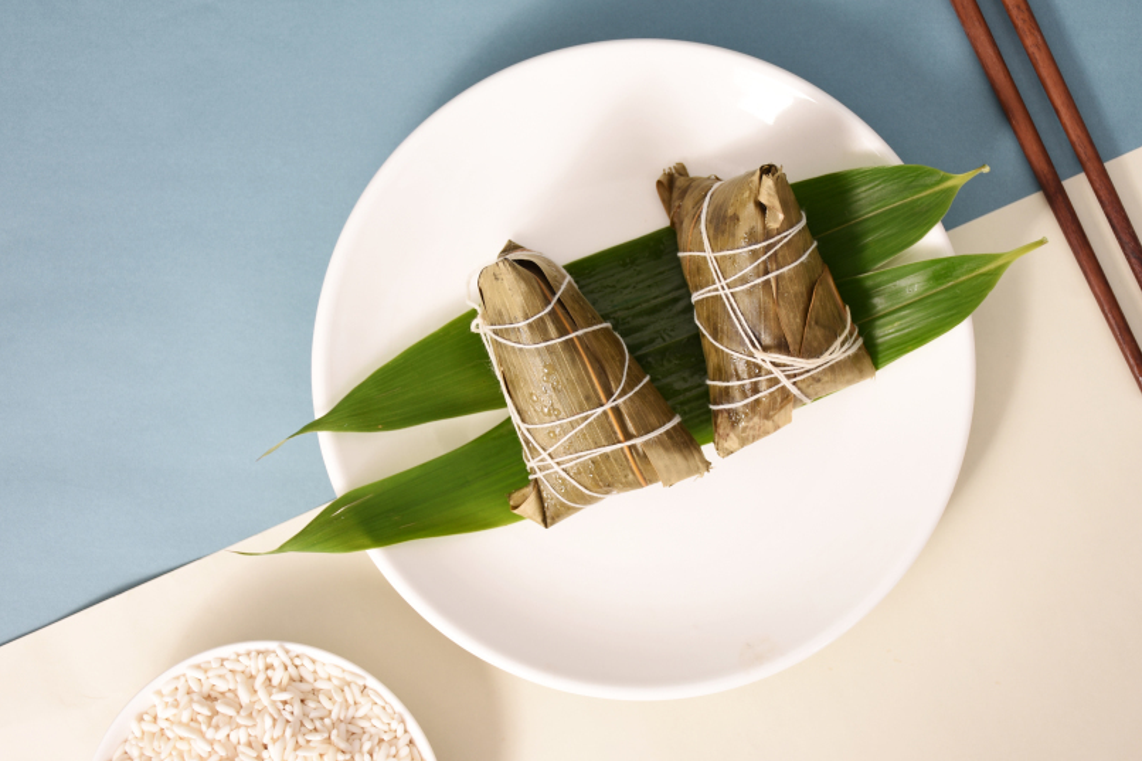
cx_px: 650
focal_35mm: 61
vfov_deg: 22.3
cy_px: 383
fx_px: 1935
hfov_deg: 32.8
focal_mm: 32
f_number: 4
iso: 100
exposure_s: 1/100
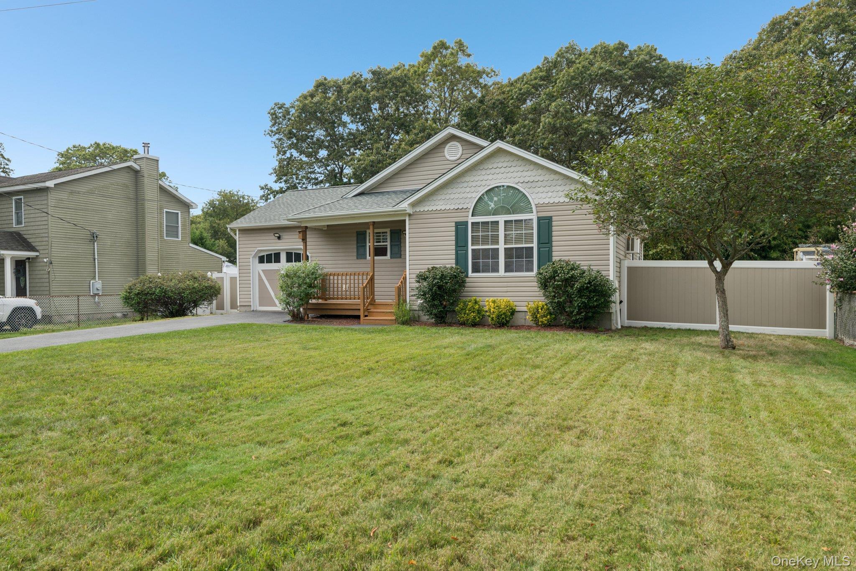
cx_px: 428
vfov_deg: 55.1
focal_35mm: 23
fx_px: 547
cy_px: 286
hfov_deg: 76.1
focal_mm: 23
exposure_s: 1/160
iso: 125
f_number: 9
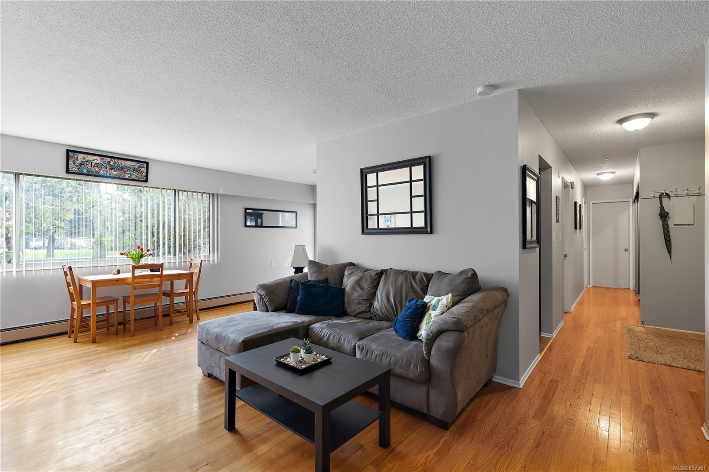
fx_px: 315
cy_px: 236
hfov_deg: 96.7
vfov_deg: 73.7
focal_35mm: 16
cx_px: 354
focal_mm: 16
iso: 400
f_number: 7.1
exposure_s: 1/1.67
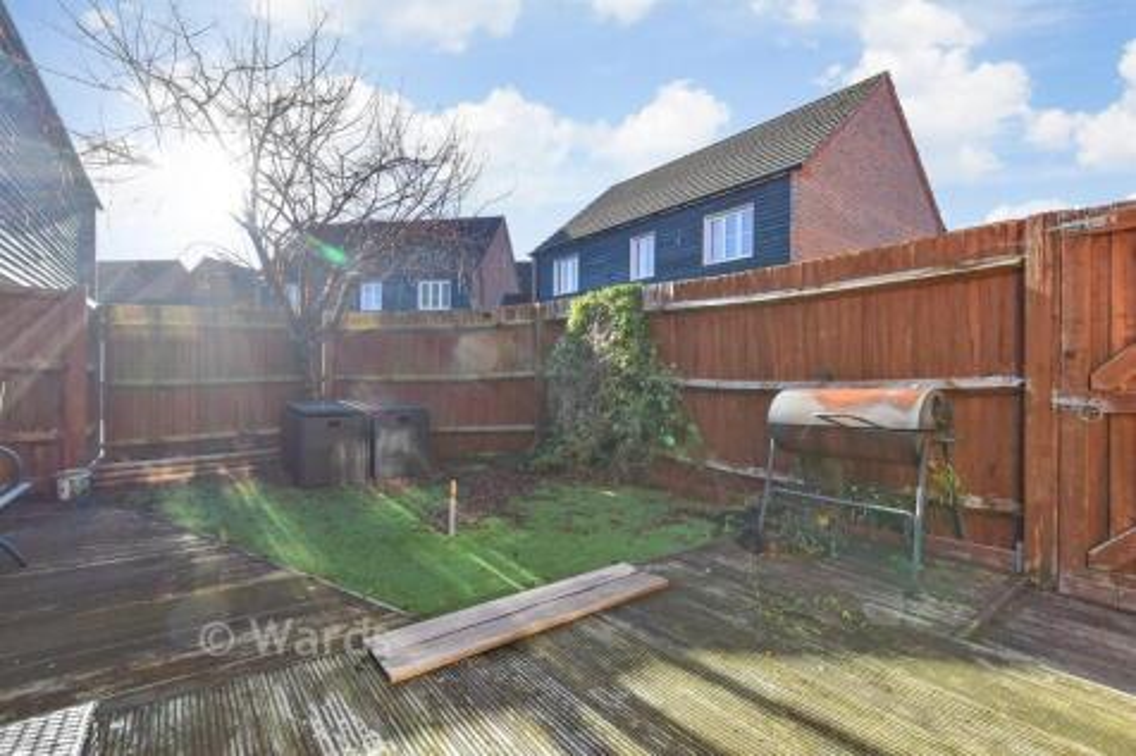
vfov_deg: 77.3
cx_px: 568
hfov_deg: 100.4
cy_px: 378
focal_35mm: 15
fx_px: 473
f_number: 8
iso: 320
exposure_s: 1/320
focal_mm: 10
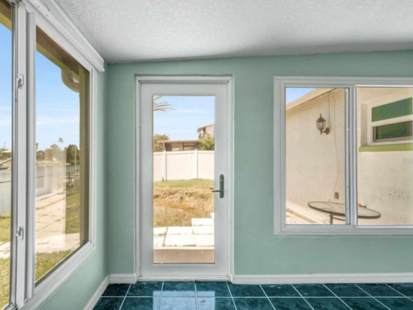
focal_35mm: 16
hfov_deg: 94.2
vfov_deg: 78.1
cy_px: 161
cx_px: 185
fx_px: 191
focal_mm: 14
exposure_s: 1/60
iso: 200
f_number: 9
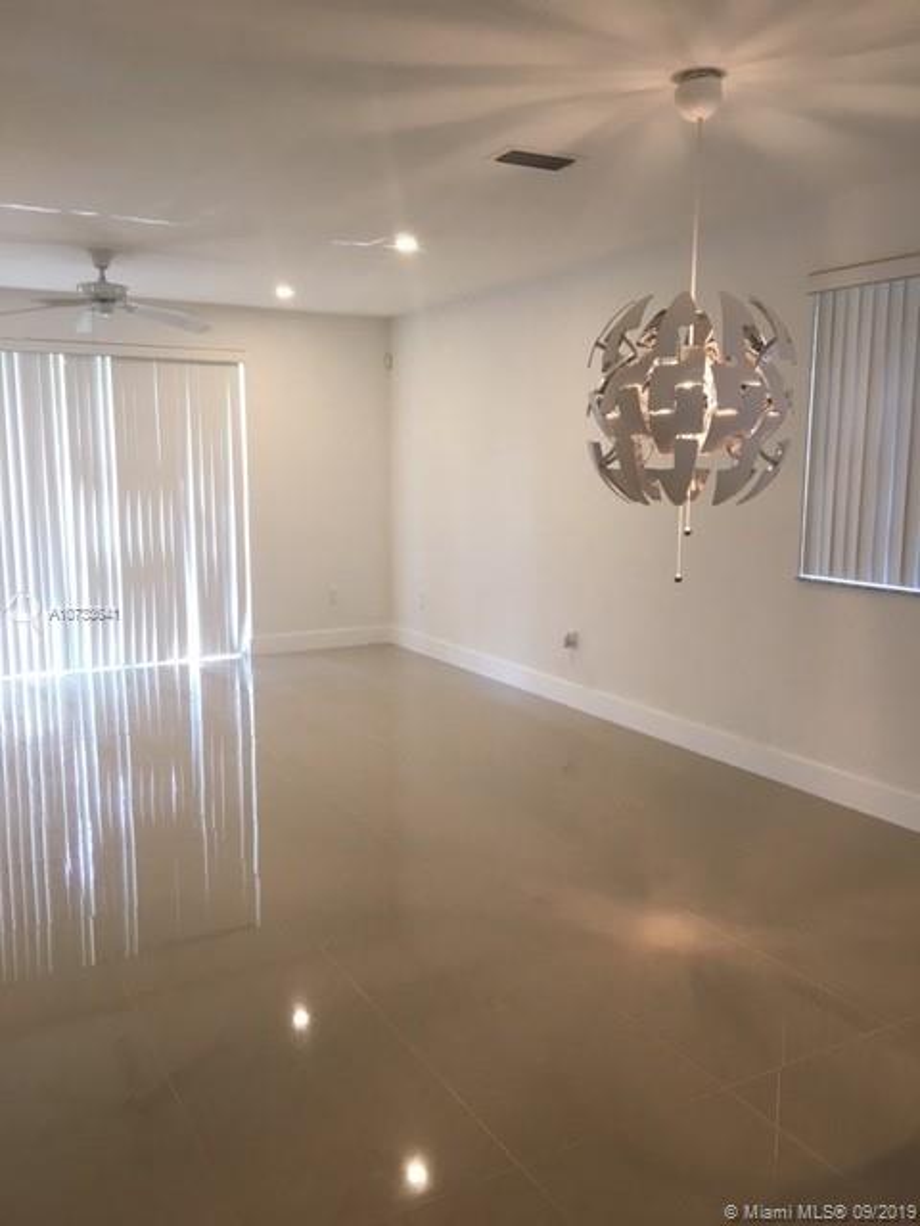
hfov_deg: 48.2
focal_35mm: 29
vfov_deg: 61.7
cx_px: 460
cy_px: 613
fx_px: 1028
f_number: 2.2
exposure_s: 1/30
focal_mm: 4.15
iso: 50
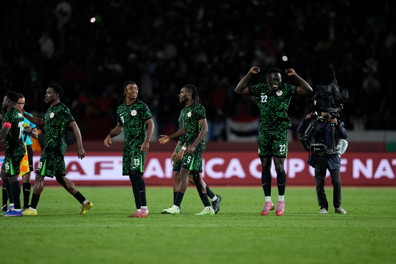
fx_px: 4400
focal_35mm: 400
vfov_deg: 3.4
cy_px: 132
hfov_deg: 5.2
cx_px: 198
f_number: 3.2
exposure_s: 1/2000
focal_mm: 400
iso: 2500
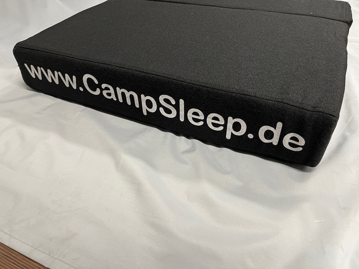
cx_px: 180
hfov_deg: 67.3
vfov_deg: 53.1
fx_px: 270
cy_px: 134
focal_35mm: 26
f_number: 1.6
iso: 100
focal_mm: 5.1
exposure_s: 1/50
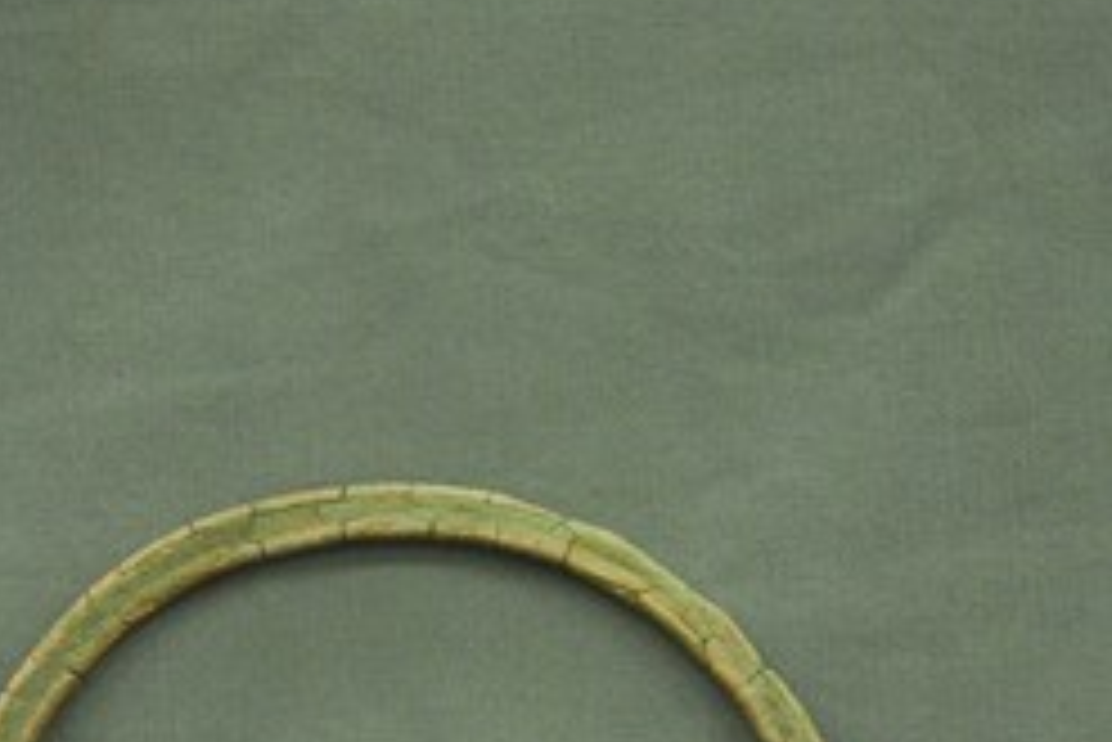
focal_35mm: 272
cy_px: 890
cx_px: 396
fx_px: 8406
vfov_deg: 5.0
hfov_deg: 7.6
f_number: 10
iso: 1000
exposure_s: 1/6
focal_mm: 70
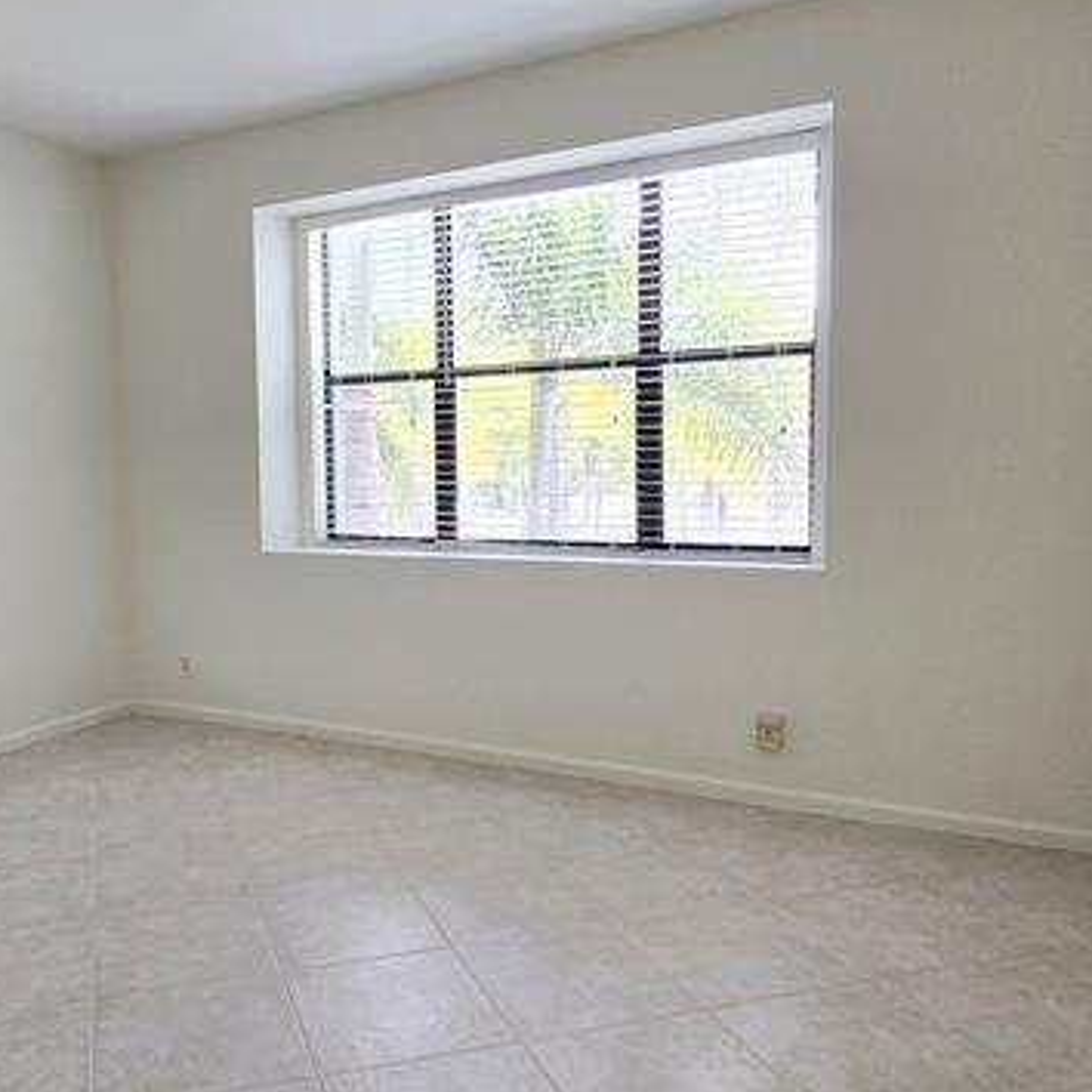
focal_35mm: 26
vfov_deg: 60.9
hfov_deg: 59.7
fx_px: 928
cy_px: 543
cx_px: 376
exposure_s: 1/120
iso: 64
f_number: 2.2
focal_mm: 2.2
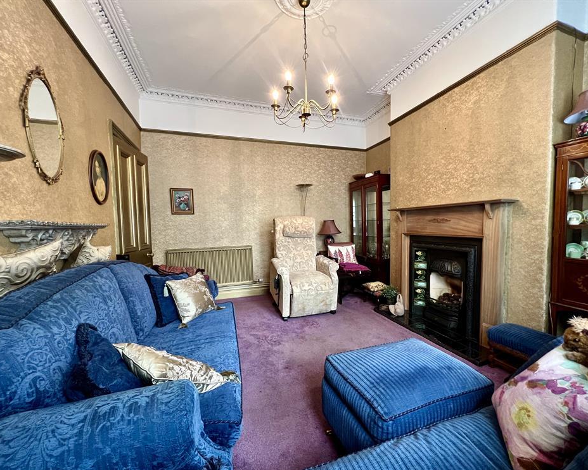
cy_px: 242
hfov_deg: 100.6
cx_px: 310
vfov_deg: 87.9
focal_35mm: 14
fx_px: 244
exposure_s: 1/50
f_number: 1.8
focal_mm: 1.57
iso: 320
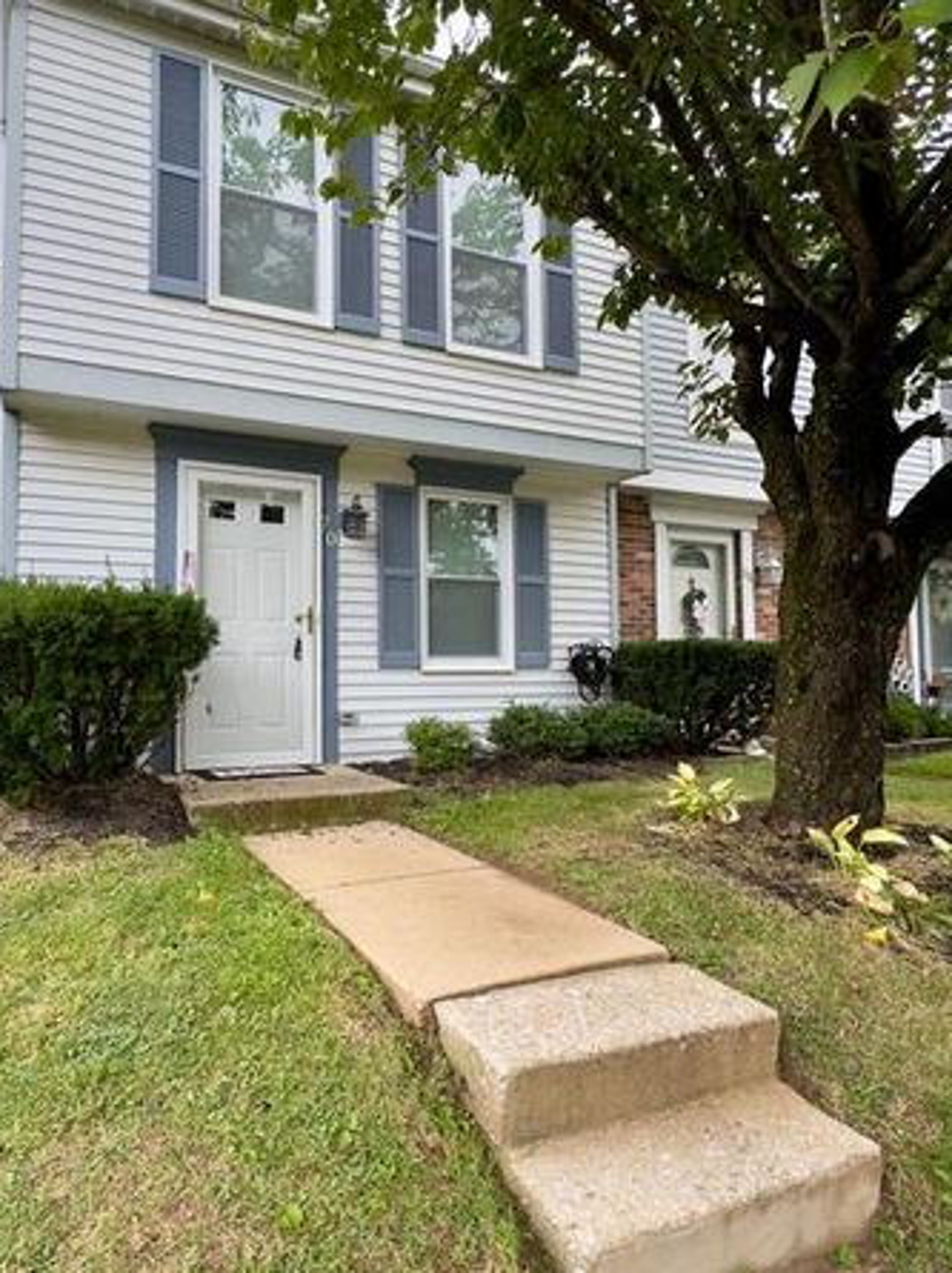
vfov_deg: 79.0
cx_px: 386
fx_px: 771
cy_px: 634
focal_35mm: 21
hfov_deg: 62.9
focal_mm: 2.22
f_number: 2.2
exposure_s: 1/227
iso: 40
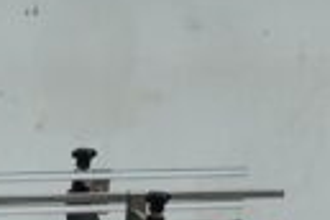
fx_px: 3611
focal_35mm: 394
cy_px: 390
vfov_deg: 3.5
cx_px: -171
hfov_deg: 5.2
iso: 400
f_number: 4
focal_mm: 37.41
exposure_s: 1/125
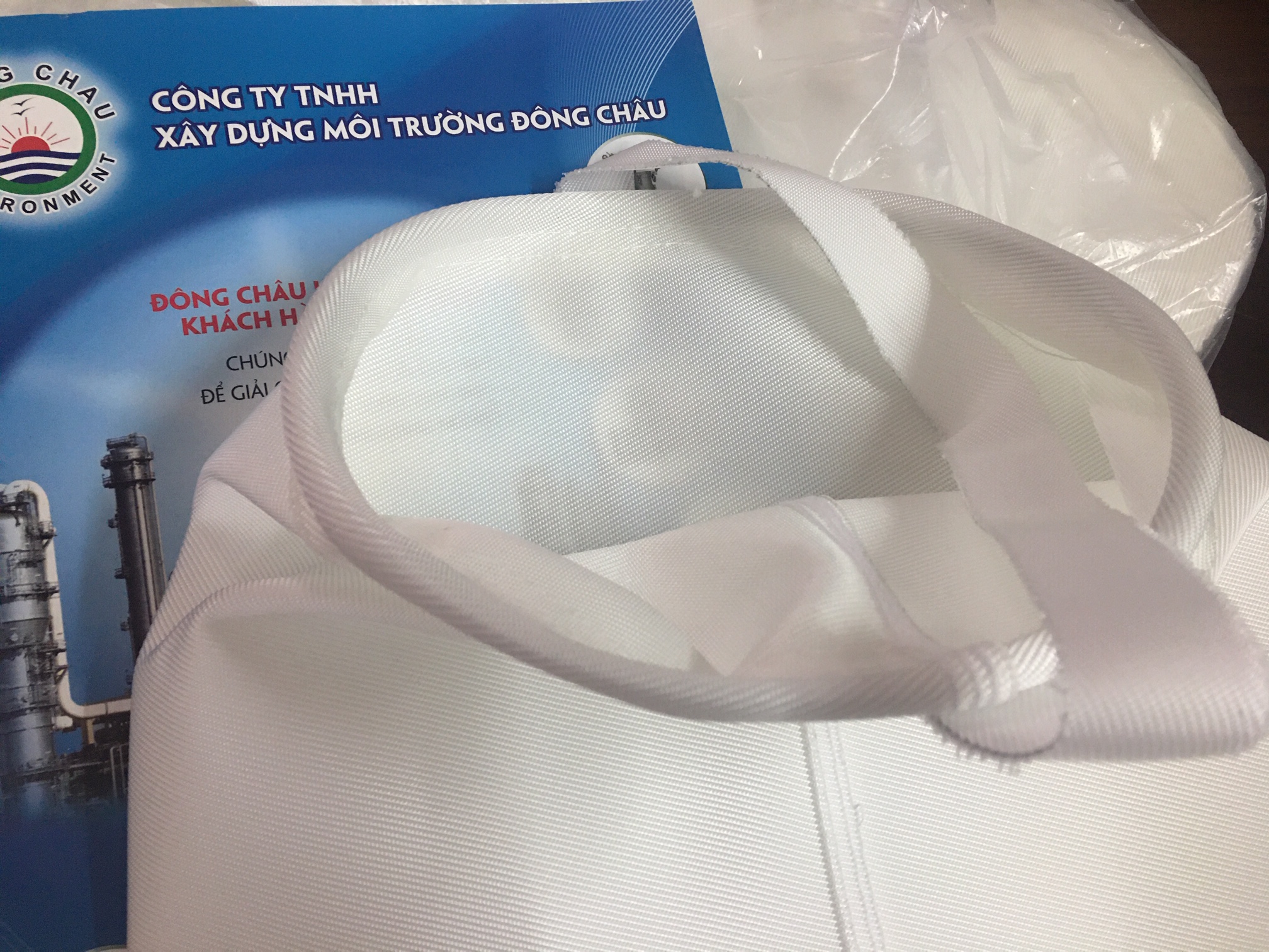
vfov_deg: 48.2
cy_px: 476
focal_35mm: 29
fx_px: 1063
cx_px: 634
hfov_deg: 61.7
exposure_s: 1/17
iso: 80
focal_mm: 4.15
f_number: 2.2
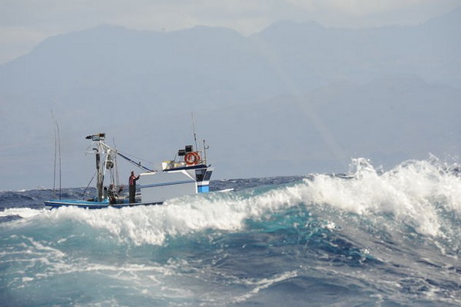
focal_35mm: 300
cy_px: 154
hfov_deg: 6.9
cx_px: 230
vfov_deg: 4.6
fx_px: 3839
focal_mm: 300
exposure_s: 1/500
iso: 400
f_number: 13
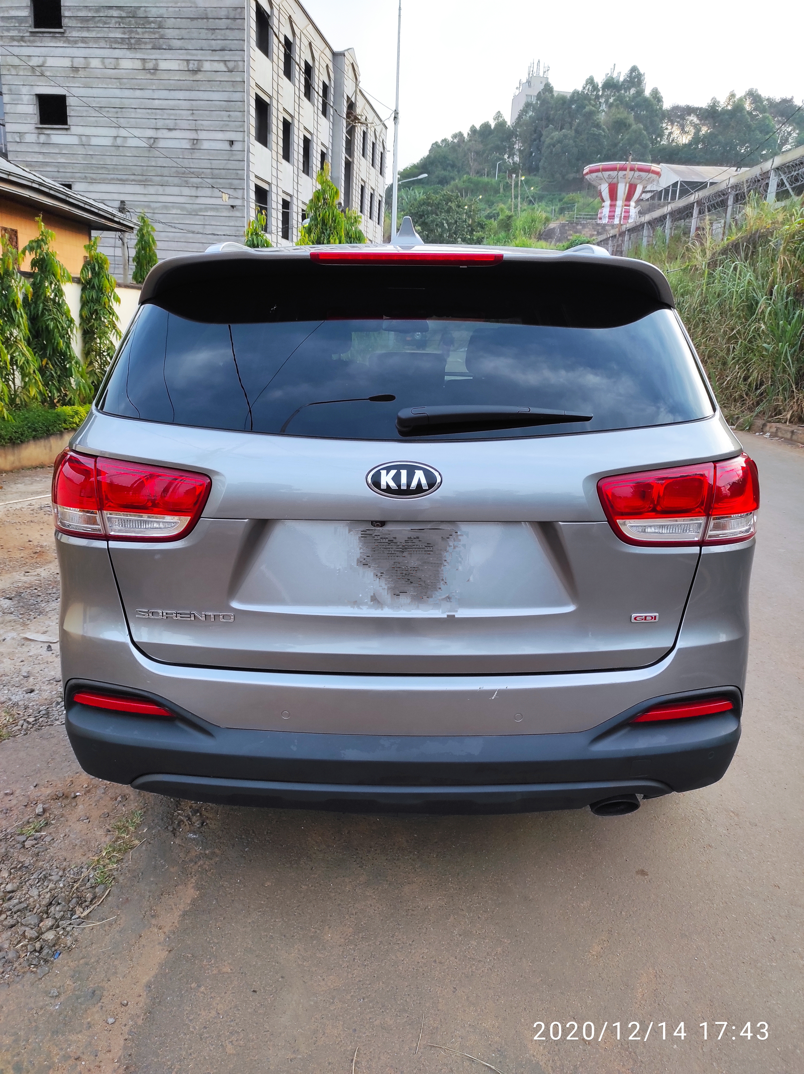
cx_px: 402
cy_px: 537
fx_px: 775
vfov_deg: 69.4
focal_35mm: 25
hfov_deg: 54.8
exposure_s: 1/120
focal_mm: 5.43
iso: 102
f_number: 1.89
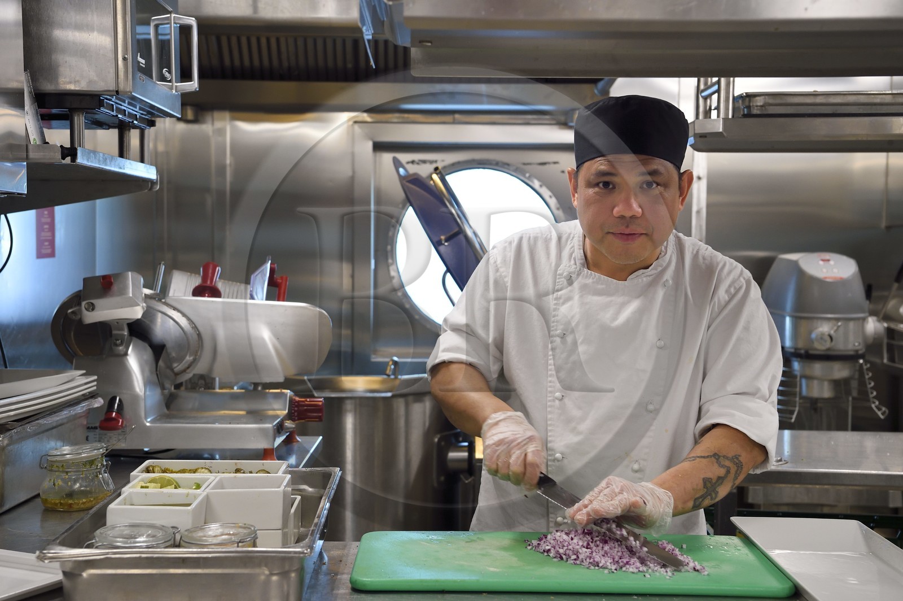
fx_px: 1303
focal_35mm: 52
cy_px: 300
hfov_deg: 38.2
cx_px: 452
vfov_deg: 25.9
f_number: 6.3
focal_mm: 52
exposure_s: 1/125
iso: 1600
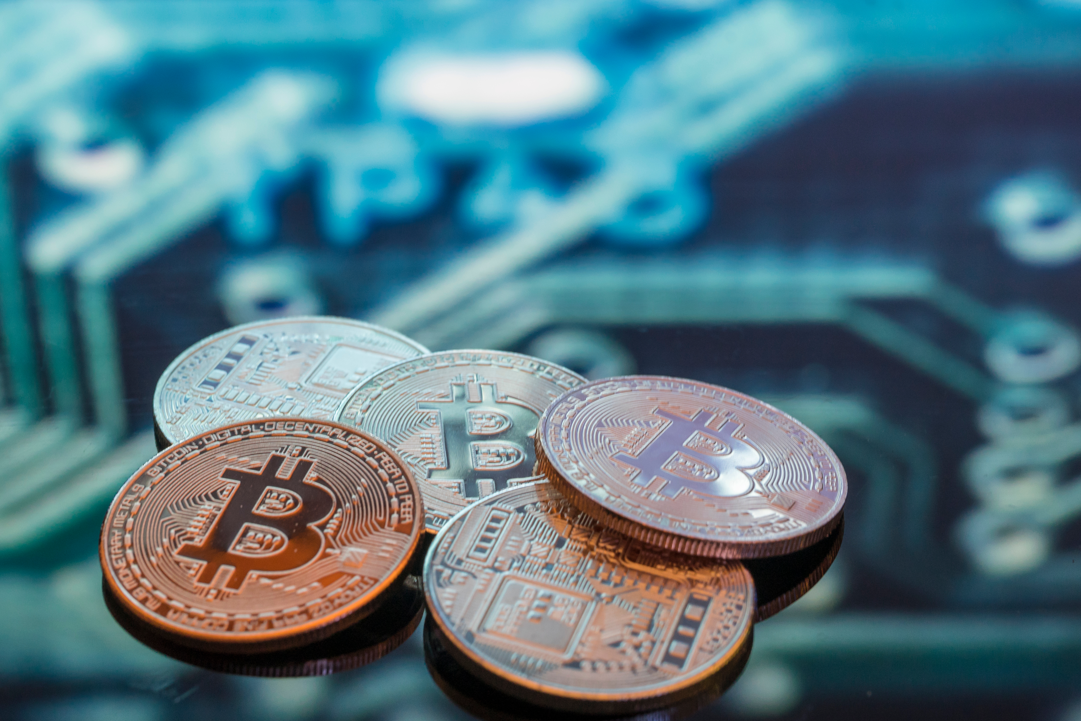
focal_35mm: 85
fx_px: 2552
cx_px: 498
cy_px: 430
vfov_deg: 16.1
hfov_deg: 23.9
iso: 800
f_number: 10
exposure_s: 1/2
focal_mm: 70
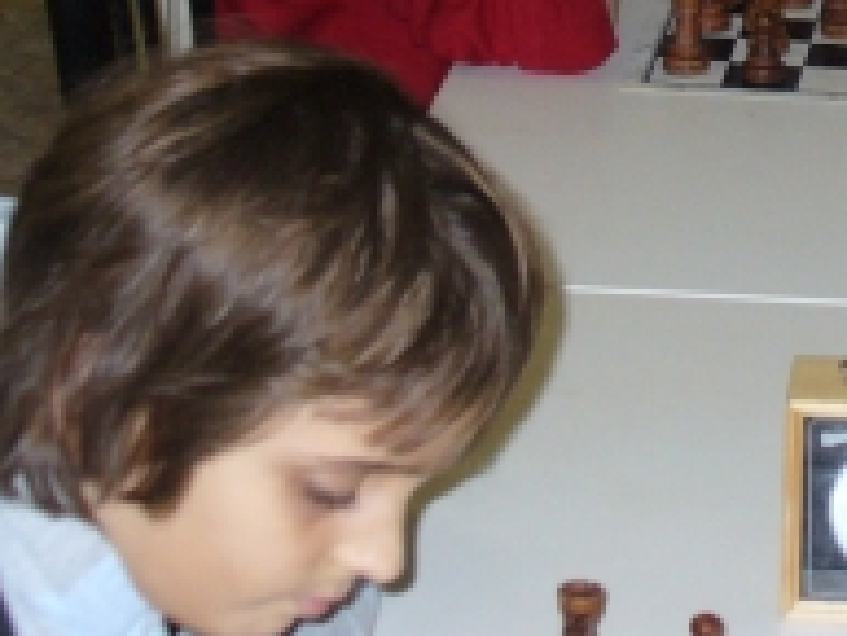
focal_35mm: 149
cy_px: -219
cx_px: 1005
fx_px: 3648
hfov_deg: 12.9
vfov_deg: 9.8
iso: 150
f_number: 3
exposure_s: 1/60
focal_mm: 7.9
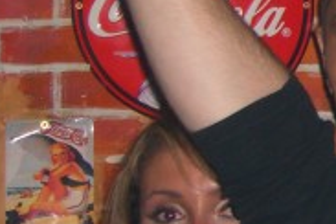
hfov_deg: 9.3
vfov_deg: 6.6
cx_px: 622
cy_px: 149
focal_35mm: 209
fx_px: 1951
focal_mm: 9.5
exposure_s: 1/60
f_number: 3.1
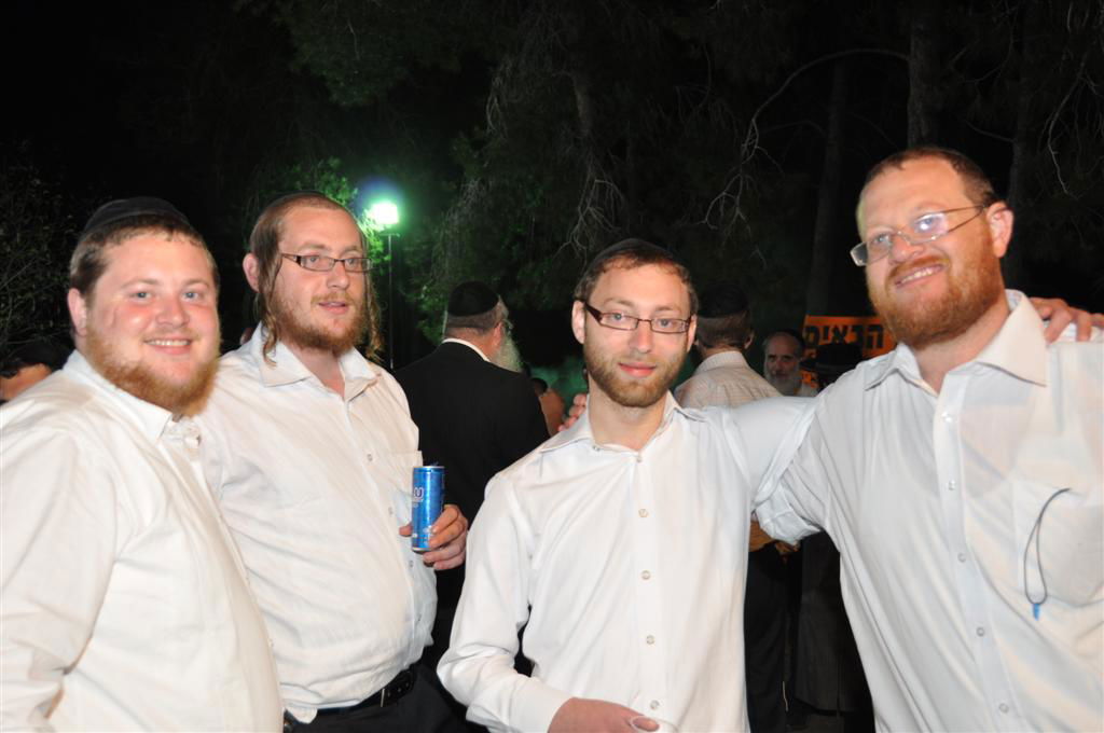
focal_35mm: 39
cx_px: 552
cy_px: 366
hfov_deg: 49.6
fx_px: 1194
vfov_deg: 34.1
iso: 450
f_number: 4
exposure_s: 1/60
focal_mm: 26
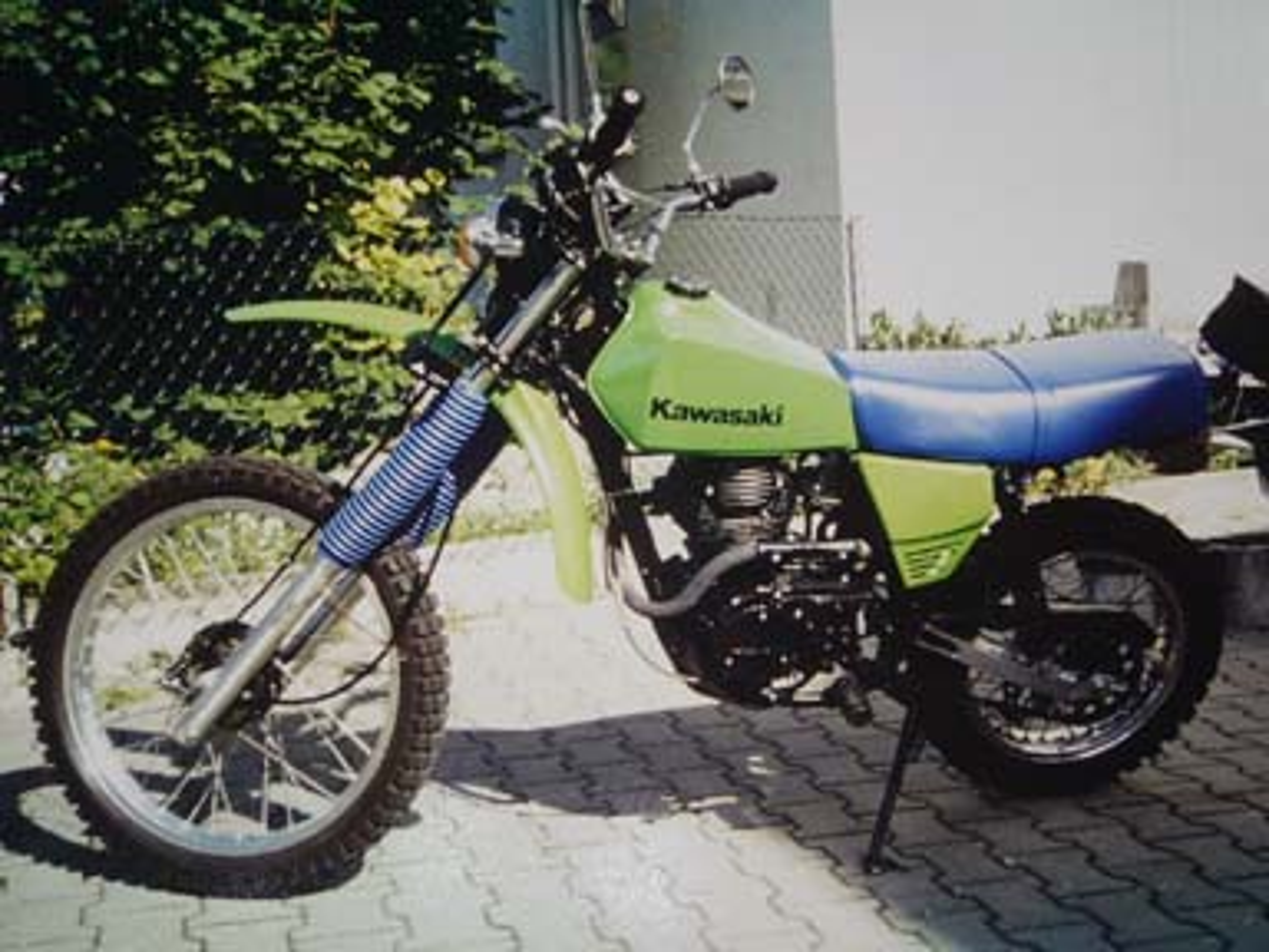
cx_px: 634
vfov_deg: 17.0
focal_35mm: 87
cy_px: 476
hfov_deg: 22.5
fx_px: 3189
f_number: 4
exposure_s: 1/30
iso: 100
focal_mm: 11.5
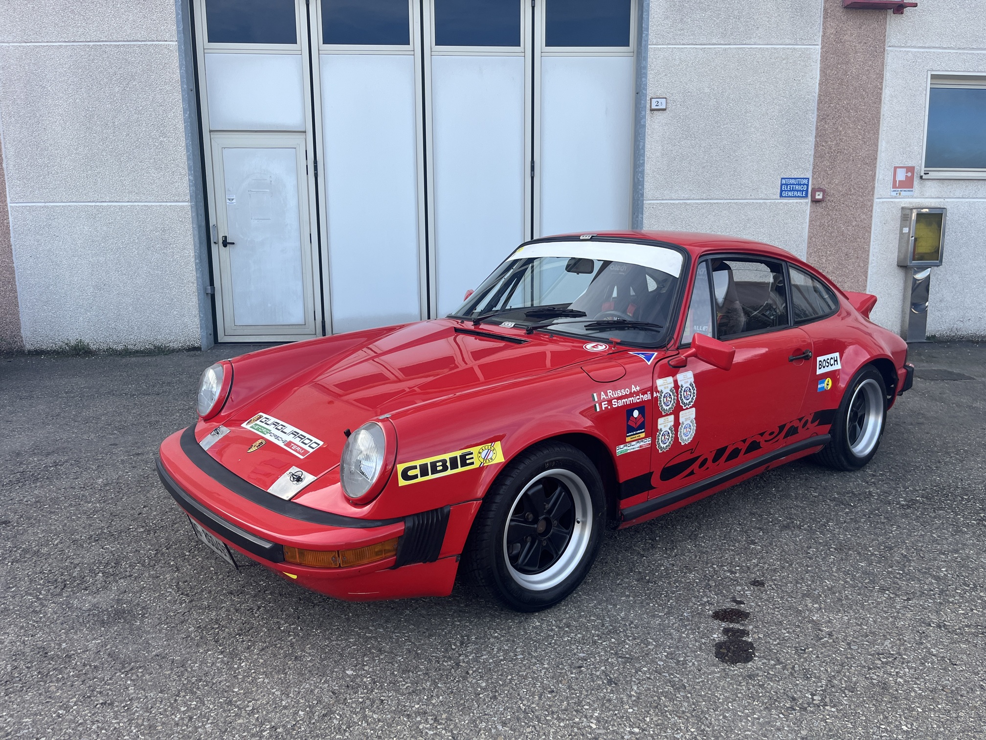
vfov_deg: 53.1
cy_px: 370
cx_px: 493
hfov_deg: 67.3
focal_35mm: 26
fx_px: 741
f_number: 1.6
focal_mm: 5.1
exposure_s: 1/804
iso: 50
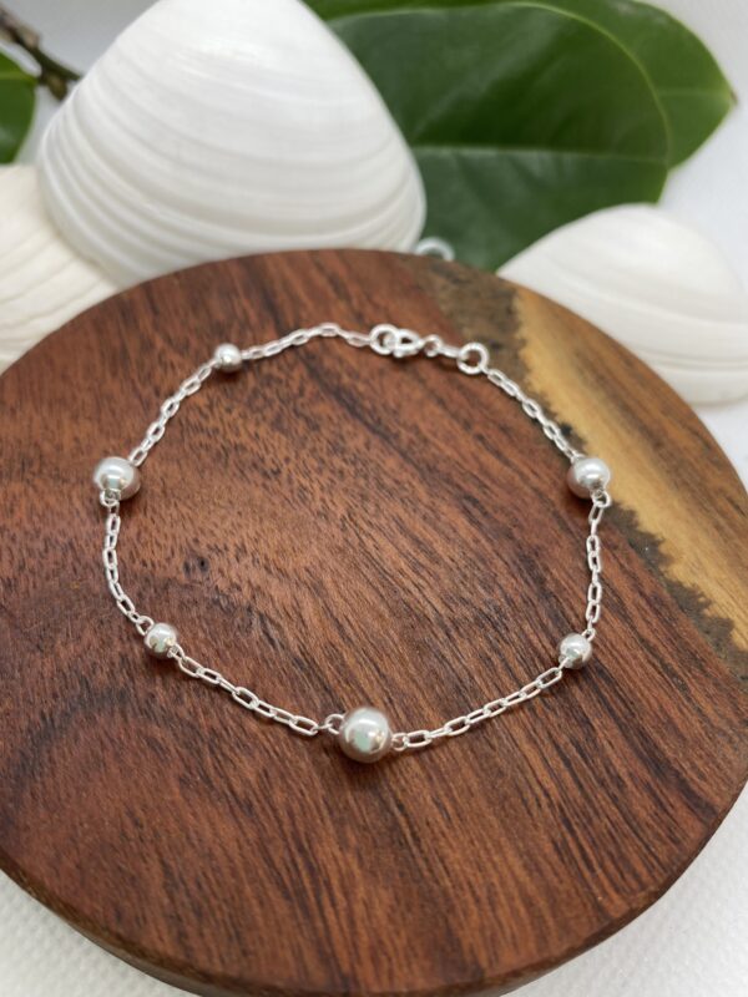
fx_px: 749
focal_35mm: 26
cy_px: 498
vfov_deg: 67.3
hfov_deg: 53.1
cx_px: 374
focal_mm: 4.25
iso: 32
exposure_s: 1/193
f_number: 1.8
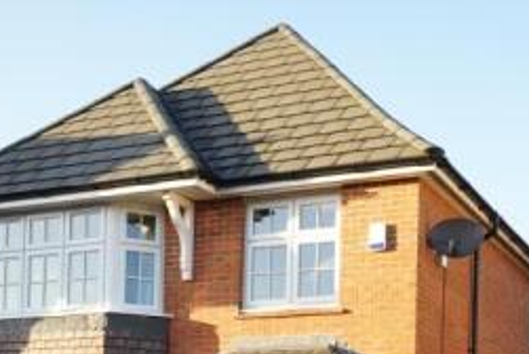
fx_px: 1074
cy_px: 458
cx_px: 296
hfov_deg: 27.7
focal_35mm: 73
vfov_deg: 17.6
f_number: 13
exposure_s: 1/100
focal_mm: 28
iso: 800
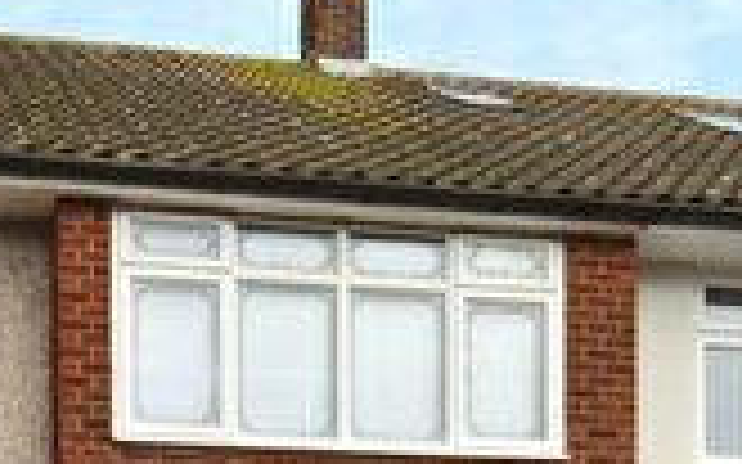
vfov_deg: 17.9
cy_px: 696
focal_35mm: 65
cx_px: 72
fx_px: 1314
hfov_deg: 30.2
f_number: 7.1
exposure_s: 1/500
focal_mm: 15
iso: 800
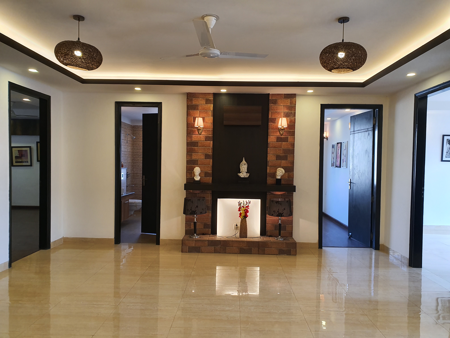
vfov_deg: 53.1
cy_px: 169
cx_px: 225
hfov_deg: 67.3
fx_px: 338
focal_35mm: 26
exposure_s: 1/100
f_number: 2.4
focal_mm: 4.3
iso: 100
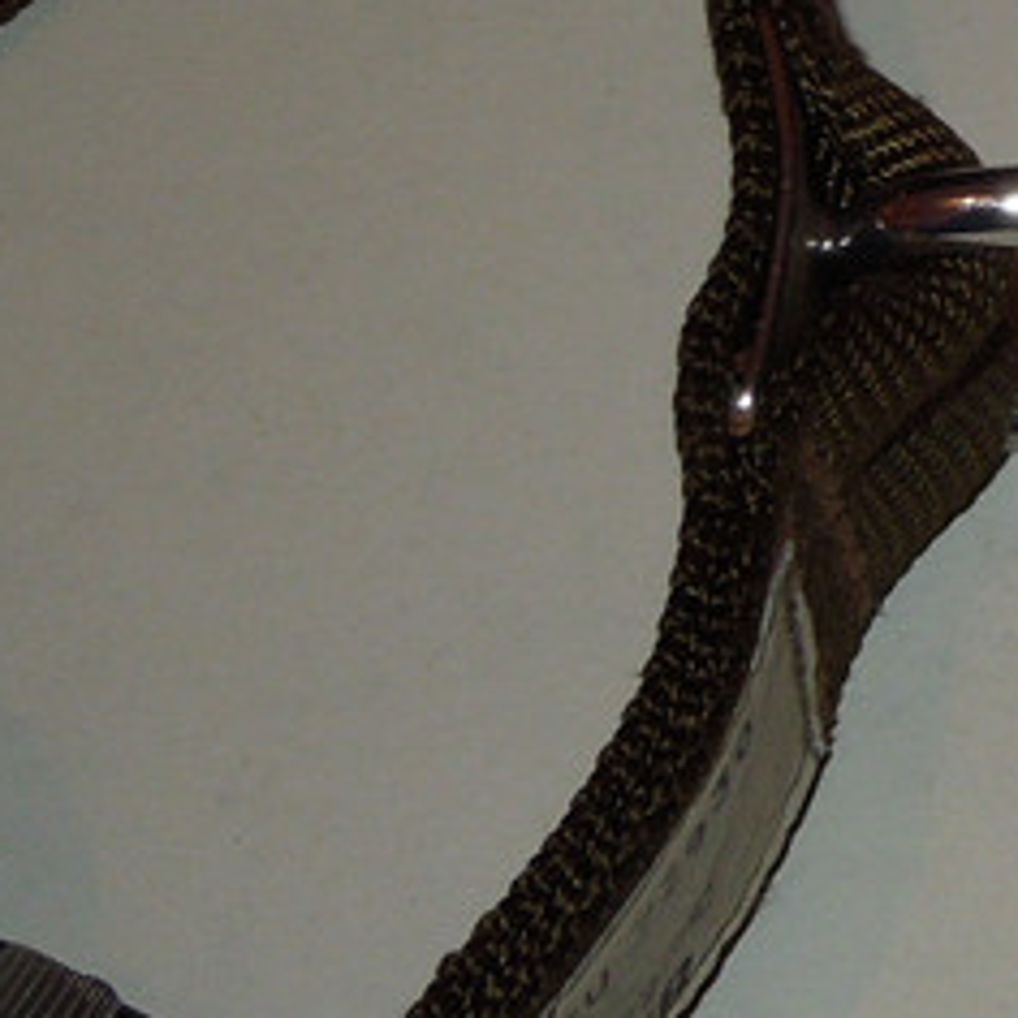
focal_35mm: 156
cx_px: 1797
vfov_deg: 11.1
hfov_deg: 10.6
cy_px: -82
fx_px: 5190
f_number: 3.8
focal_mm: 7
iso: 160
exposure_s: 1/30
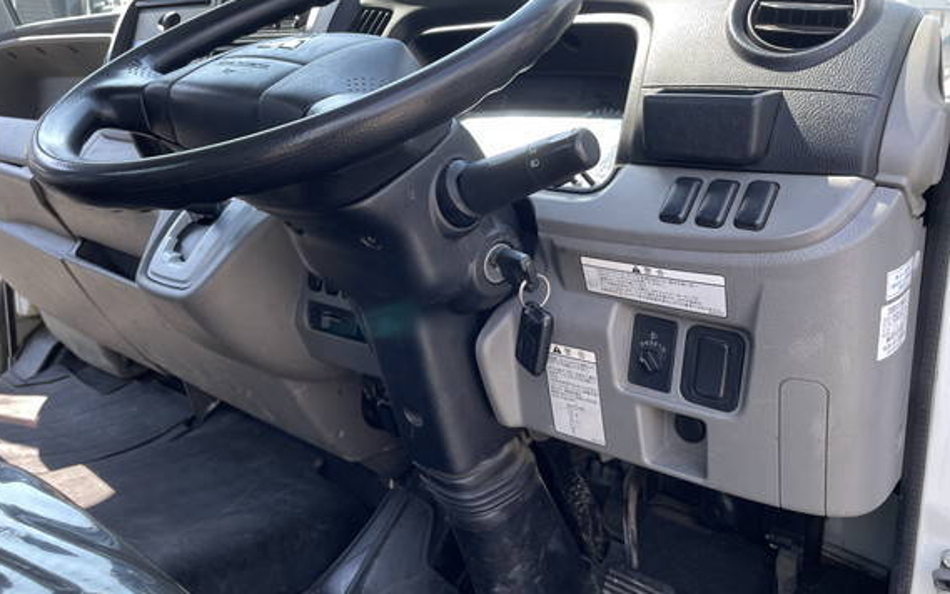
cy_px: 224
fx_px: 803
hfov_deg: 61.2
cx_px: 444
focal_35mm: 31
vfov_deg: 40.4
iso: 32
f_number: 1.6
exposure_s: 1/427
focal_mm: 4.2
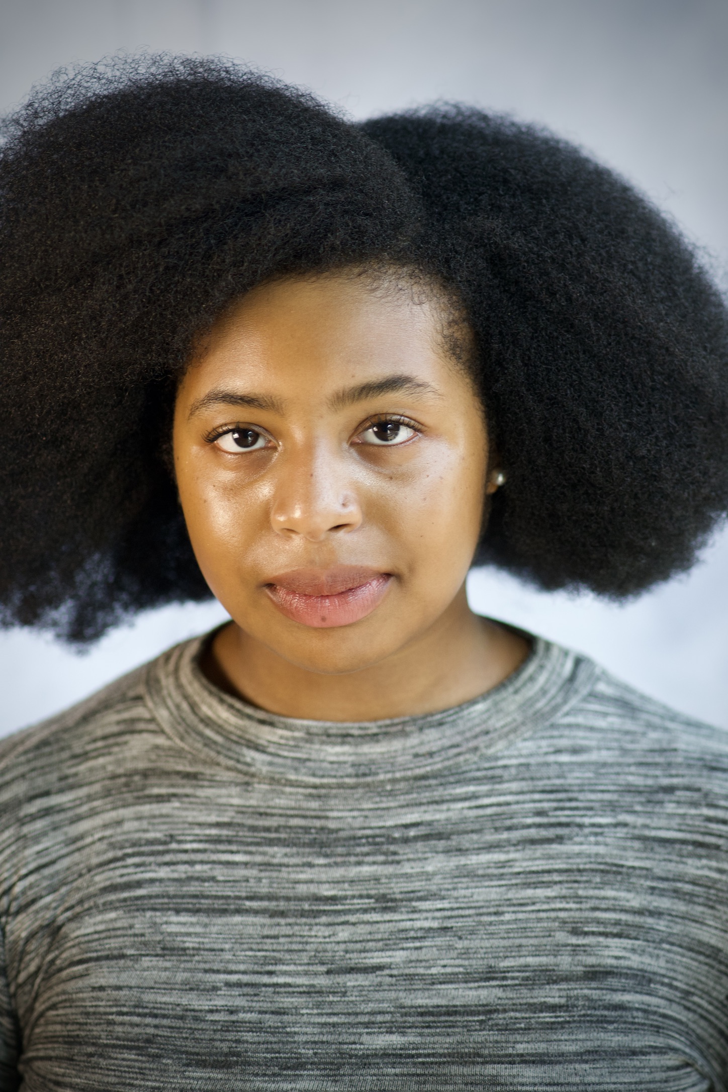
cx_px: 364
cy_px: 546
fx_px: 3867
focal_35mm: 128
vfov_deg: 16.1
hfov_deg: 10.8
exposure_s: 1/250
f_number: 2.2
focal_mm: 85
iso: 400
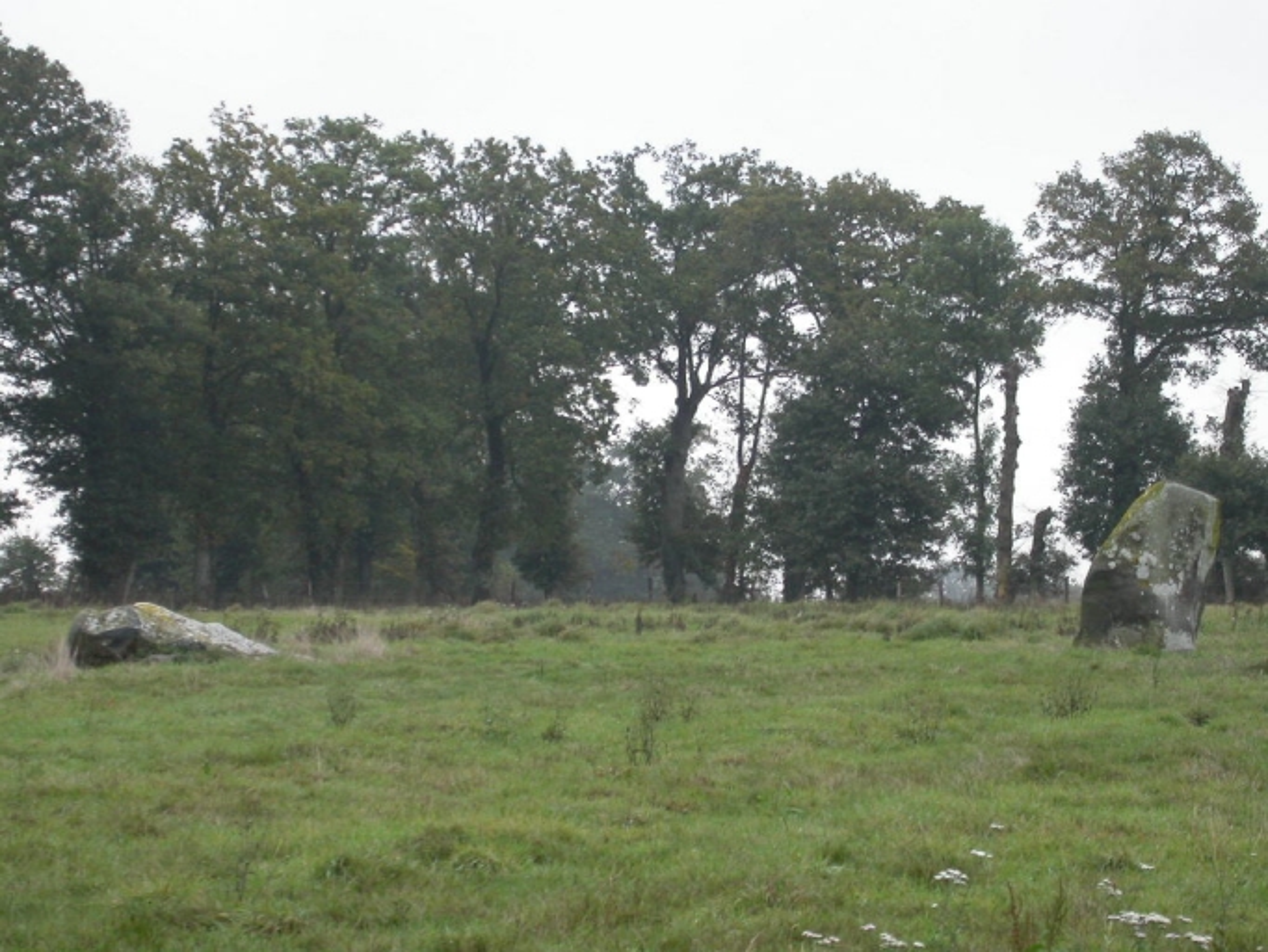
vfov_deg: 10.0
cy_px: 476
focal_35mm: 149
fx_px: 5460
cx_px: 634
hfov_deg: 13.2
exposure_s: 1/60.3
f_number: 5
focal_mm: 30.9
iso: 100
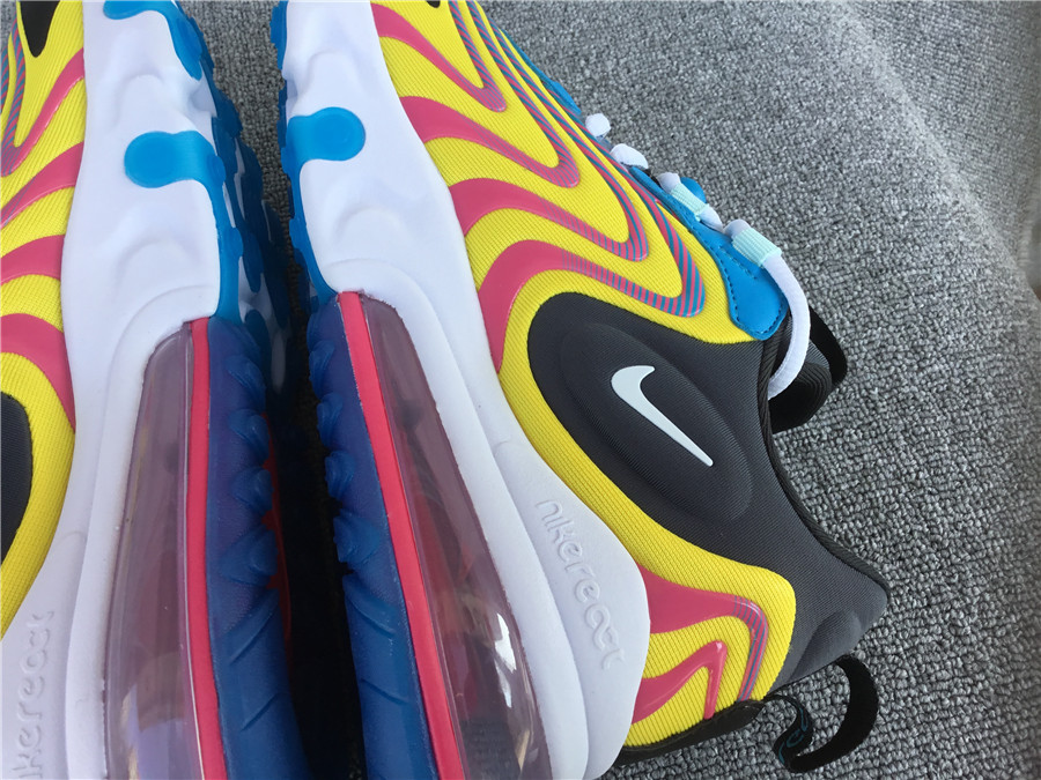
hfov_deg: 58.4
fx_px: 932
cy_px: 390
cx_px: 520
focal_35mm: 31
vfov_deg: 45.4
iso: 25
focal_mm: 3.3
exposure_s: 1/236
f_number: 2.4
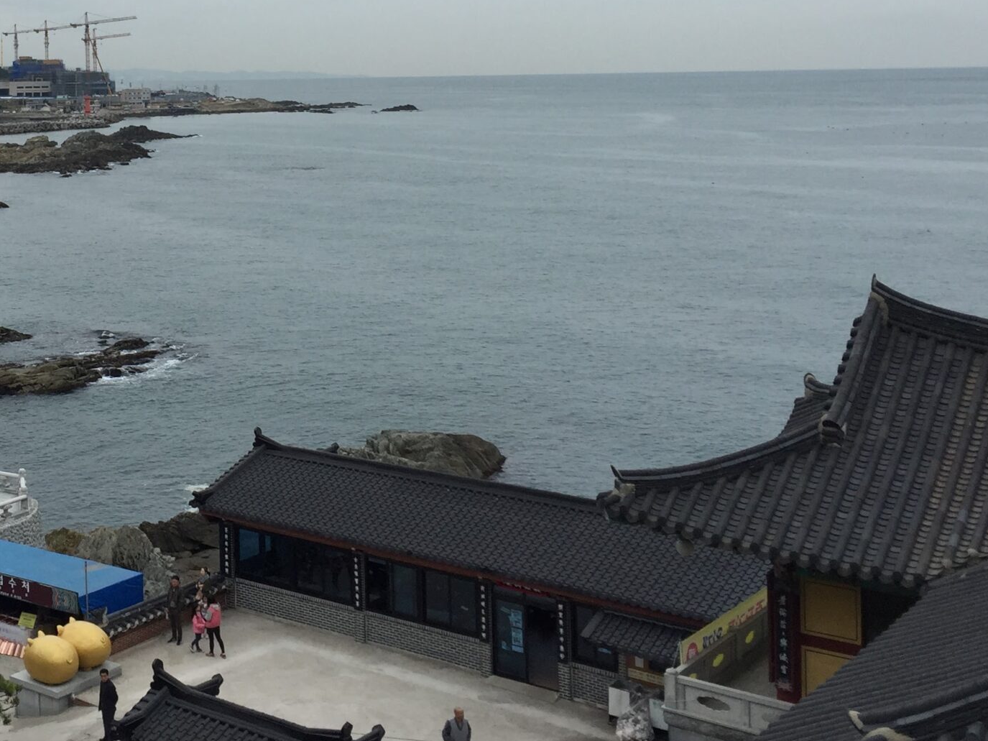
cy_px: 142
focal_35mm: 54
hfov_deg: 34.3
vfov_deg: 26.5
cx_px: 170
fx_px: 1541
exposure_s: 1/549
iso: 32
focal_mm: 4.15
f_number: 2.2
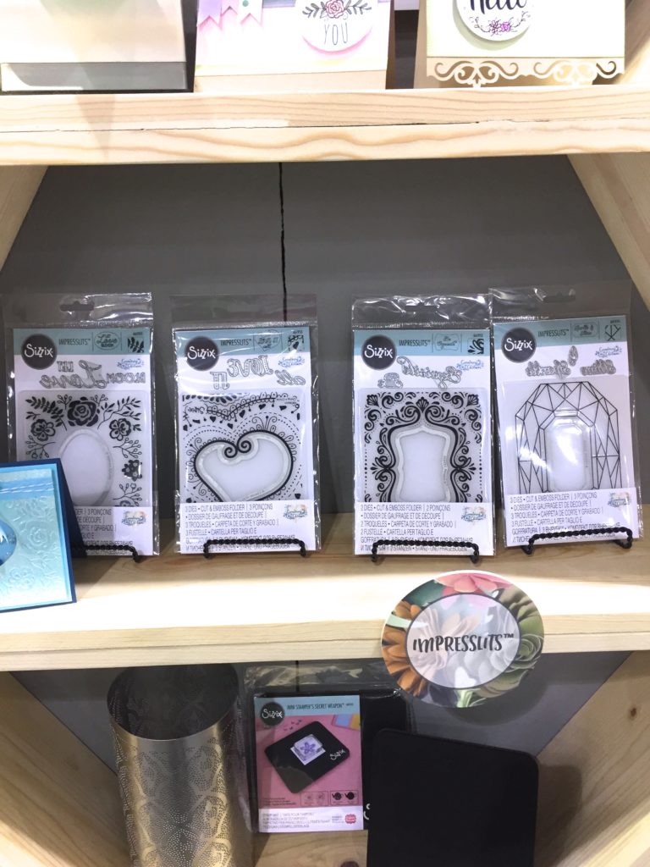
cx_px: 325
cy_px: 434
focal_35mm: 29
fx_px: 726
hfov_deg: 48.2
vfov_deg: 61.7
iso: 50
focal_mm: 4.15
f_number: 2.2
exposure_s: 1/30
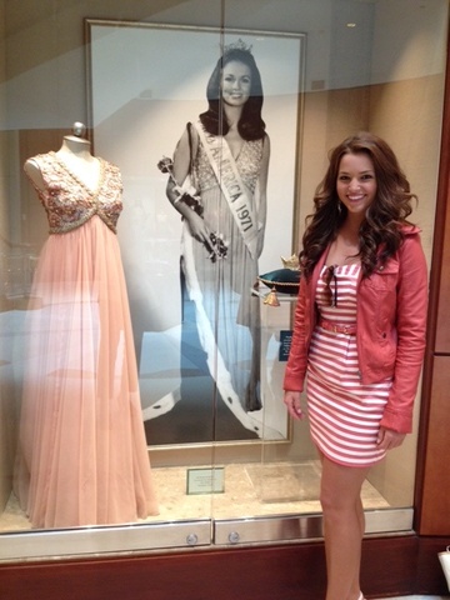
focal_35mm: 35
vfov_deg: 52.6
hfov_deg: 40.7
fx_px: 607
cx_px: 225
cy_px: 300
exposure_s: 1/20
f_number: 2.4
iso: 200
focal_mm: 4.28
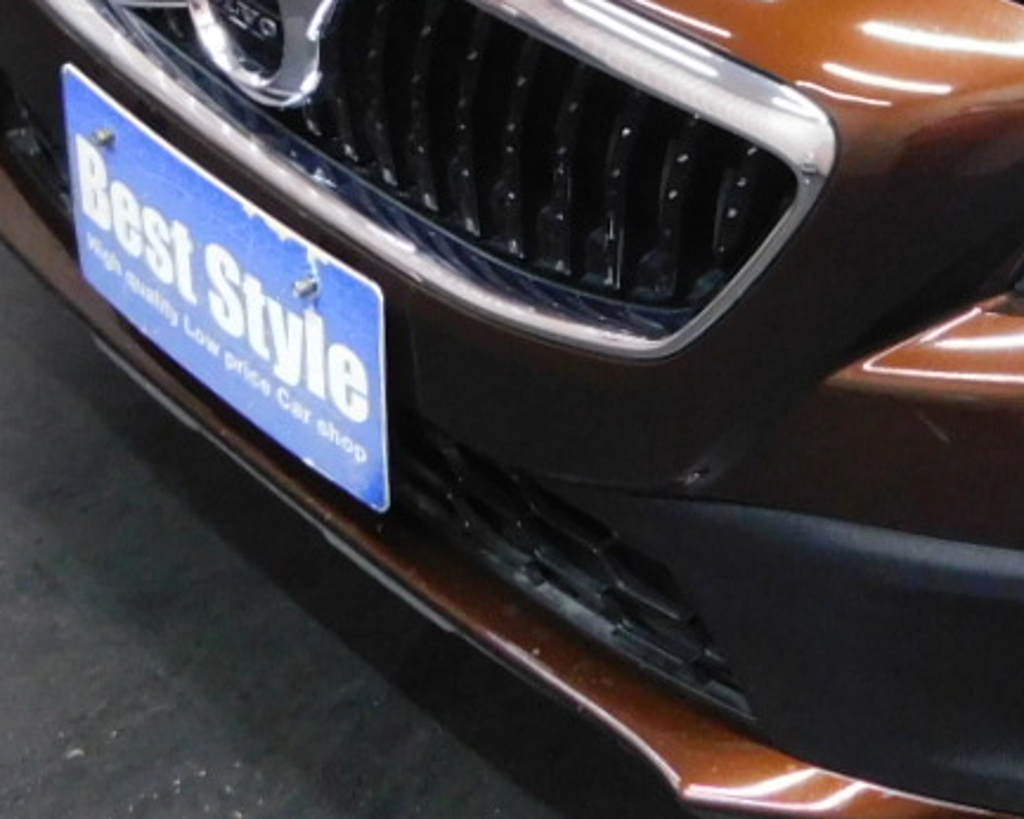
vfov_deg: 17.8
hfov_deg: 20.6
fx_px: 2514
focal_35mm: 83
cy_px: -88
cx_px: 1393
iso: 400
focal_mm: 4
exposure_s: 1/15
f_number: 3
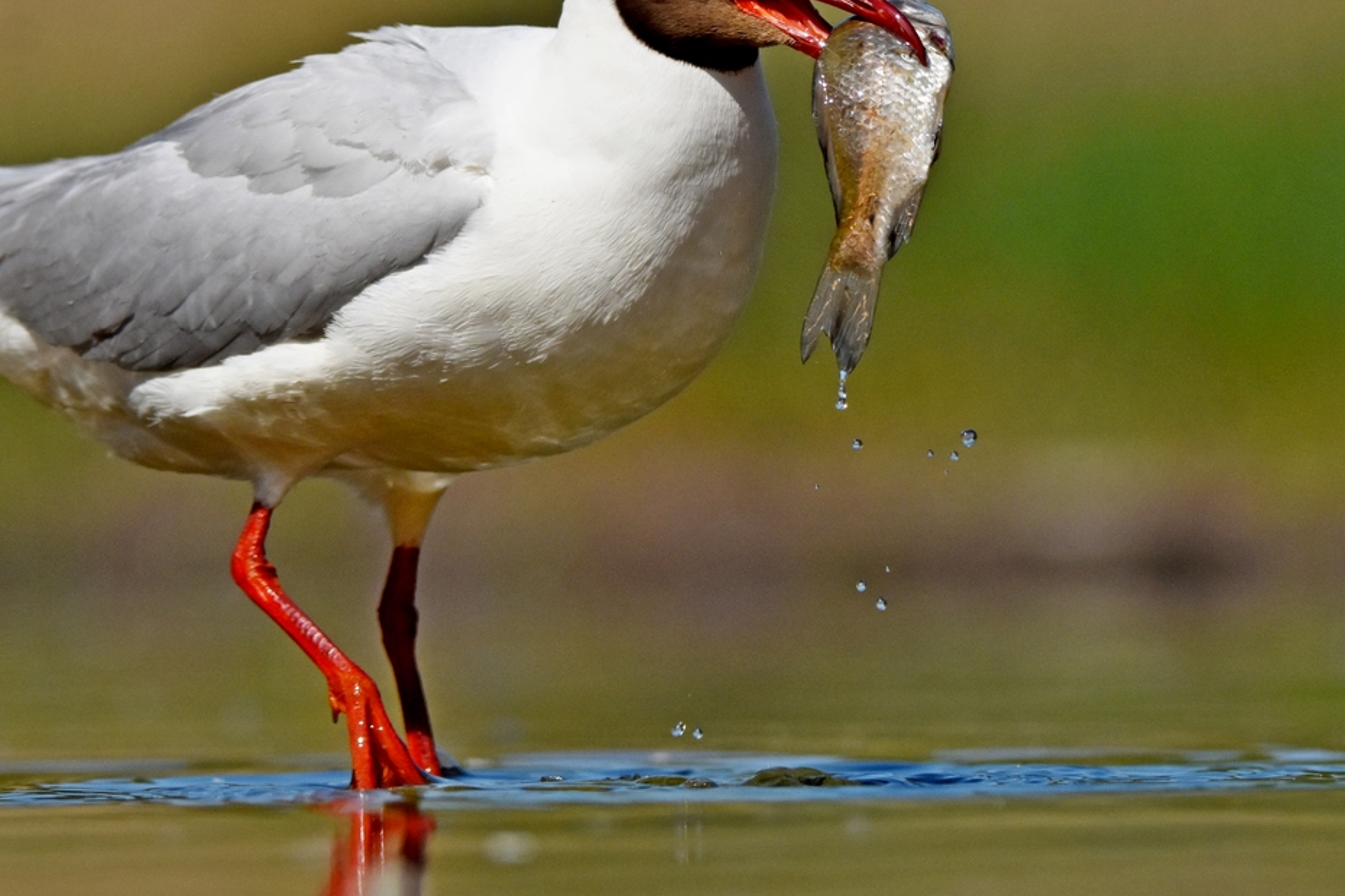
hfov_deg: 4.3
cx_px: 704
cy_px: 364
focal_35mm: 484
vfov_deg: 2.8
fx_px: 18081
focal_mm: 200
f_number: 5
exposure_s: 1/3200
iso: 640
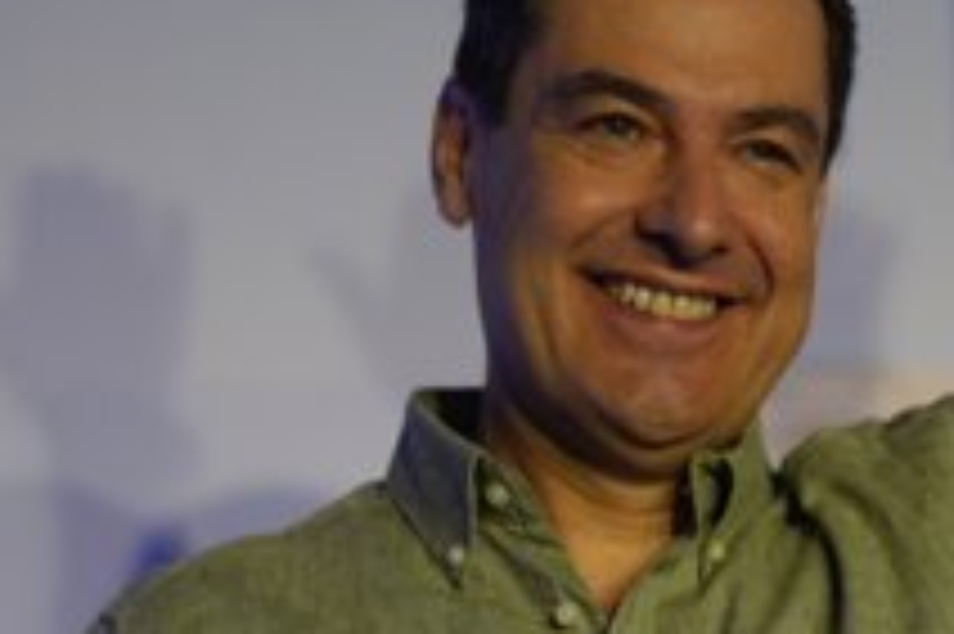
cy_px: 420
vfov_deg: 8.4
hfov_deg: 12.6
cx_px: 716
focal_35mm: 163
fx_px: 4316
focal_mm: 50
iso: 100
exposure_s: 1/250
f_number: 1.4
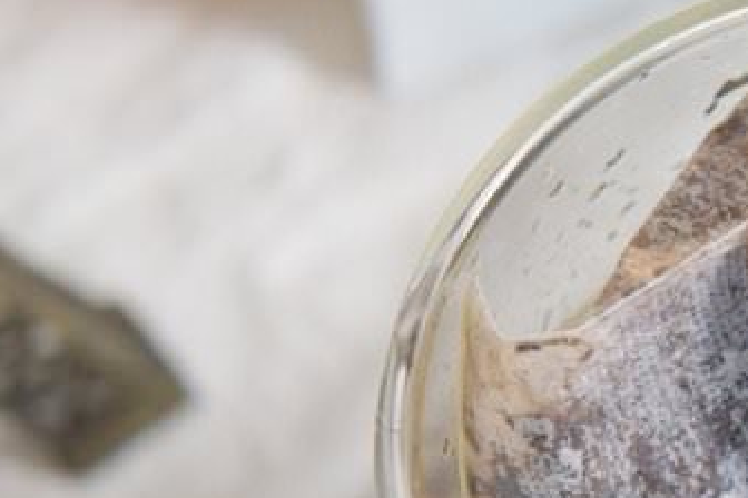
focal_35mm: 134
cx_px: 933
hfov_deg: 14.7
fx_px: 2784
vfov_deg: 10.1
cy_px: 522
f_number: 4
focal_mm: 30
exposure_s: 1/60
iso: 400
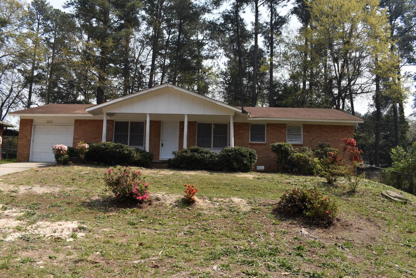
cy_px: 139
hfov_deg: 67.4
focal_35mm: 27
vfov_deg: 48.0
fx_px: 312
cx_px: 208
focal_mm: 18
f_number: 9
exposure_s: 1/320
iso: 200
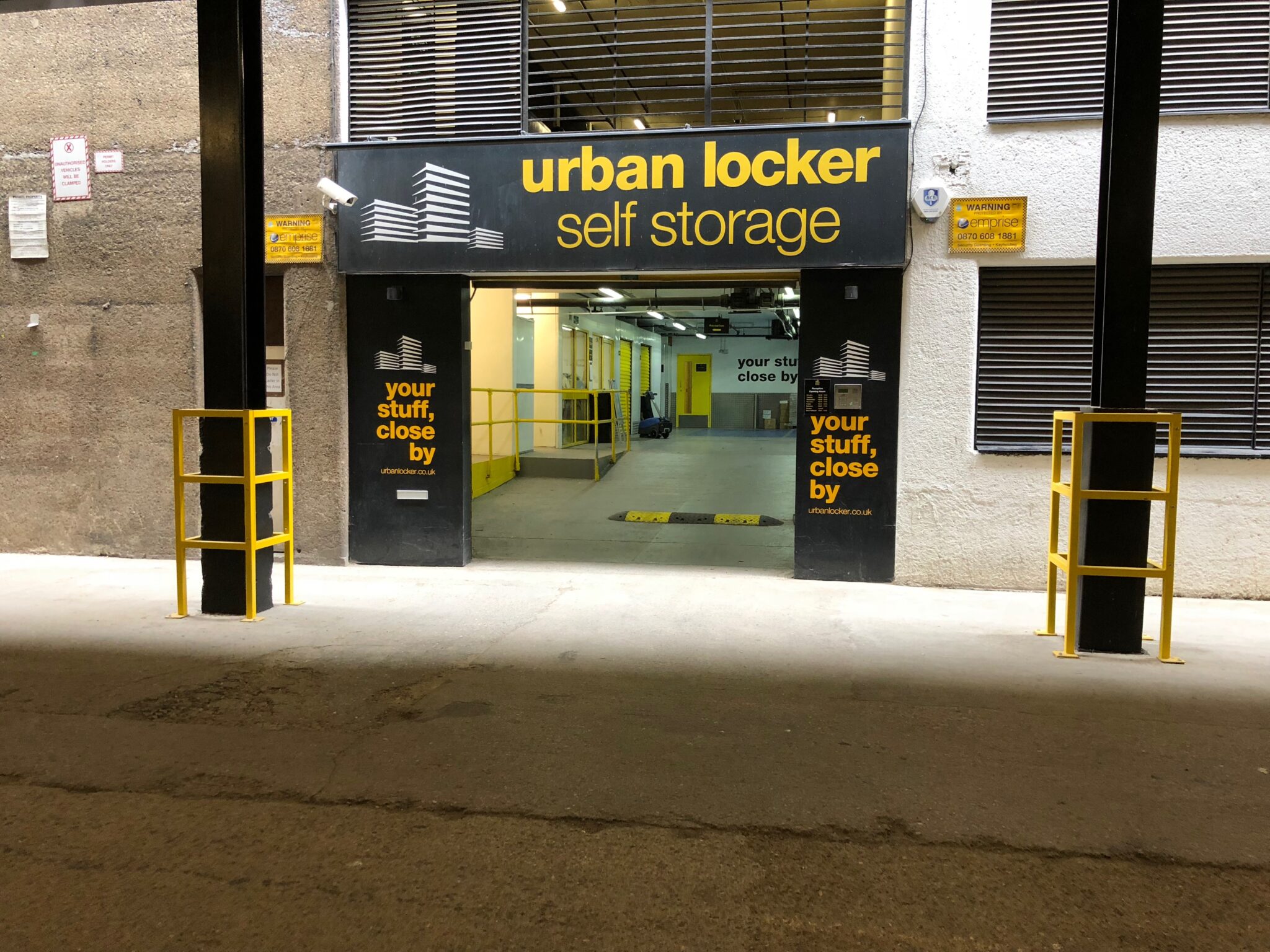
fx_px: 1027
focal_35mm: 28
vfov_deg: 49.7
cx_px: 635
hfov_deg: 63.4
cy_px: 476
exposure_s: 1/25
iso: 40
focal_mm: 3.99
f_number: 1.8
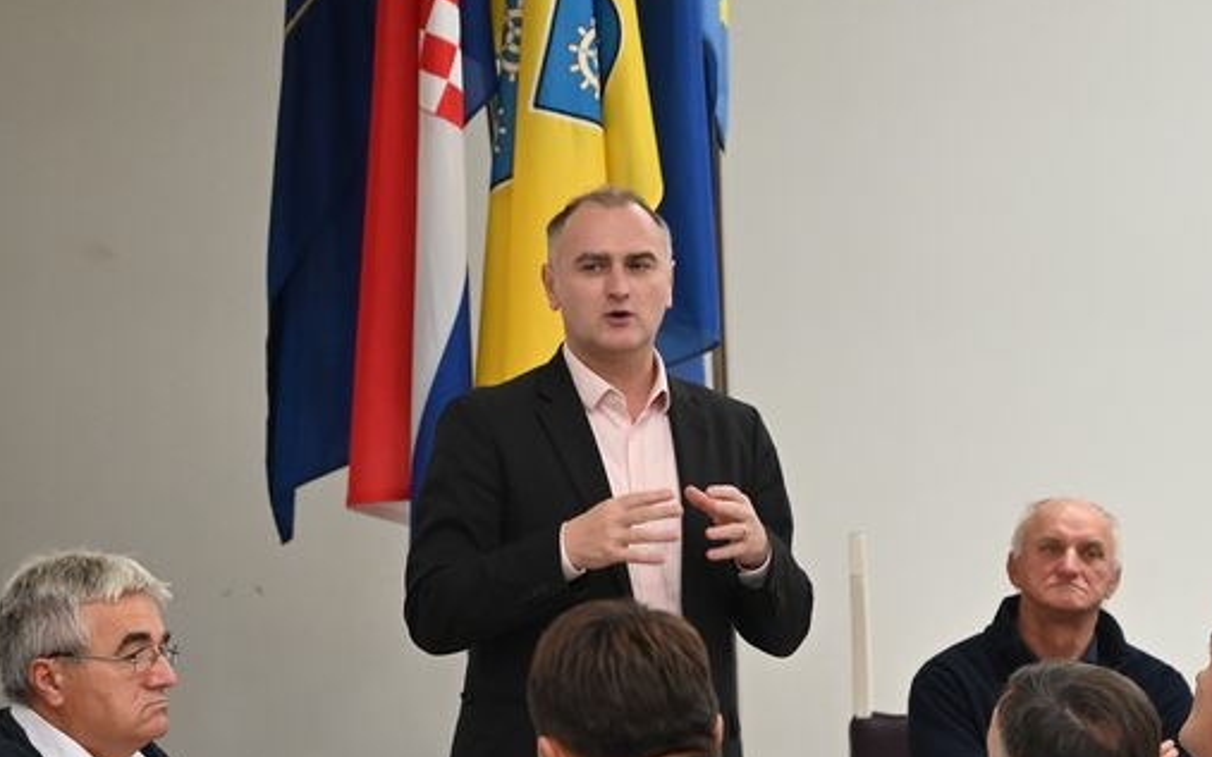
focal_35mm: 169
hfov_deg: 12.4
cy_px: 464
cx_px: 495
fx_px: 5583
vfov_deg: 7.8
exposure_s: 1/125
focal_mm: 70
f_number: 4
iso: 1400
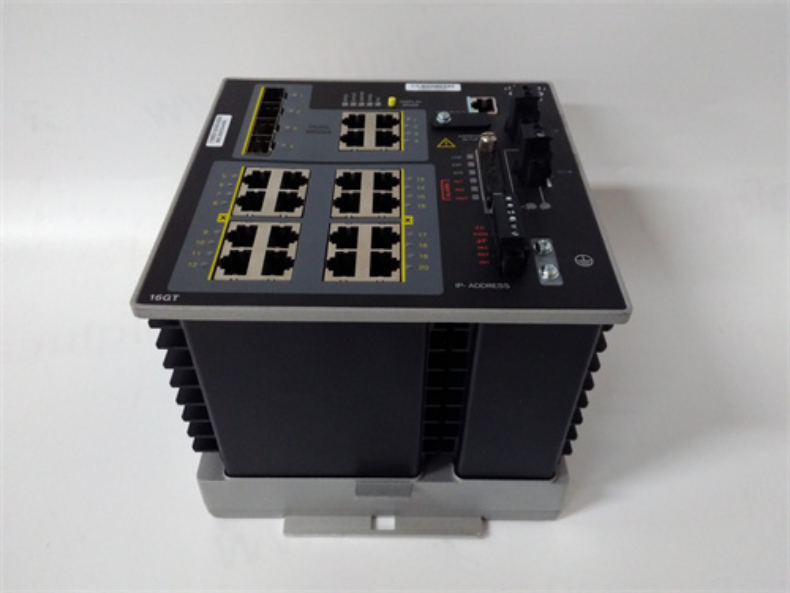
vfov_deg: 51.4
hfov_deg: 65.3
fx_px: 616
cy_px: 296
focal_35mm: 27
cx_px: 395
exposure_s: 1/33
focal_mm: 3.79
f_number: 2
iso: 517
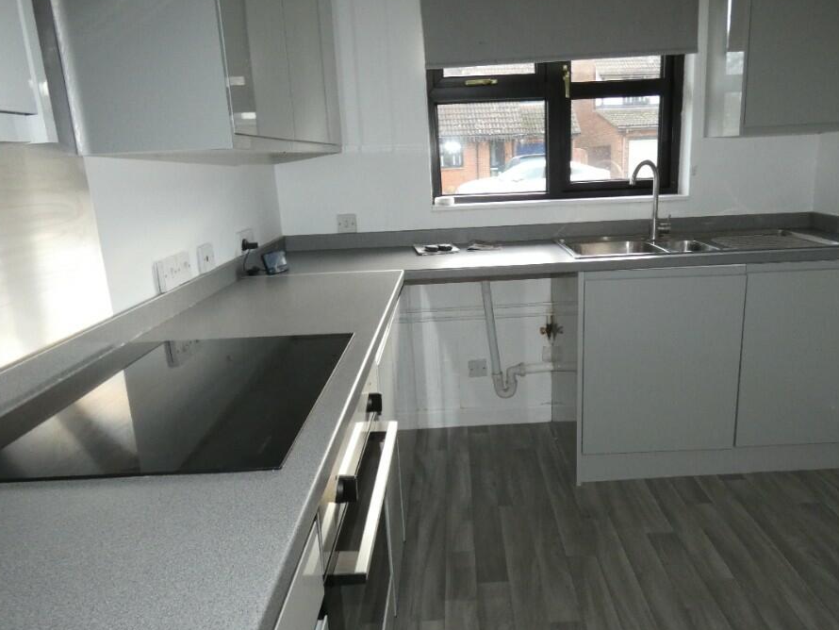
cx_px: 460
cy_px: 293
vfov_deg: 58.8
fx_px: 558
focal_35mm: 23
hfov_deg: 73.7
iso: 400
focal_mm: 3.6
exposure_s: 1/30
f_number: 2.8
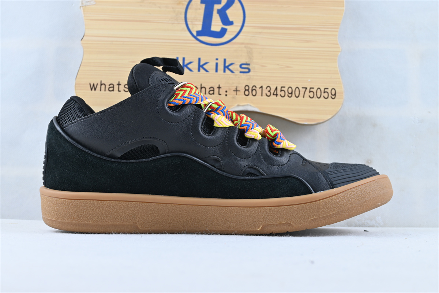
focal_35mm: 46
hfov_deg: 43.0
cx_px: 220
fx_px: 558
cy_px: 146
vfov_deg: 29.4
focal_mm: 30.5
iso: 100
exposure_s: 1/30
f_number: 4.8
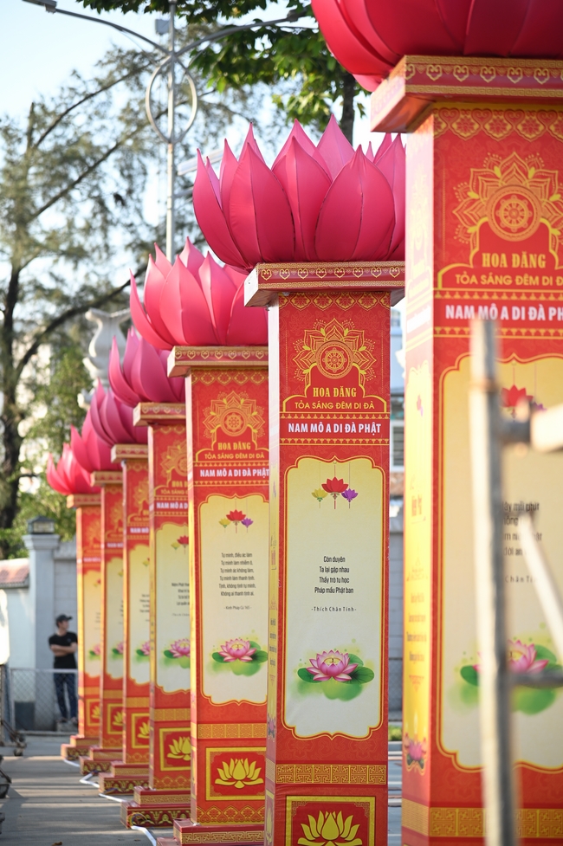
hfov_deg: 11.4
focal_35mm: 120
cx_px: 282
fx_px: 2819
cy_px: 423
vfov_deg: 17.1
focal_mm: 120
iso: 200
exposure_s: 1/250
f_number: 4
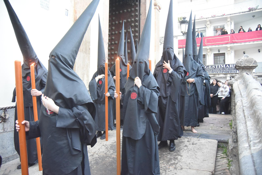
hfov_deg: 63.6
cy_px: 88
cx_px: 131
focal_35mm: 29
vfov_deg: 45.0
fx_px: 211
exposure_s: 1/125
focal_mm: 29
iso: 8000
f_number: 6.3
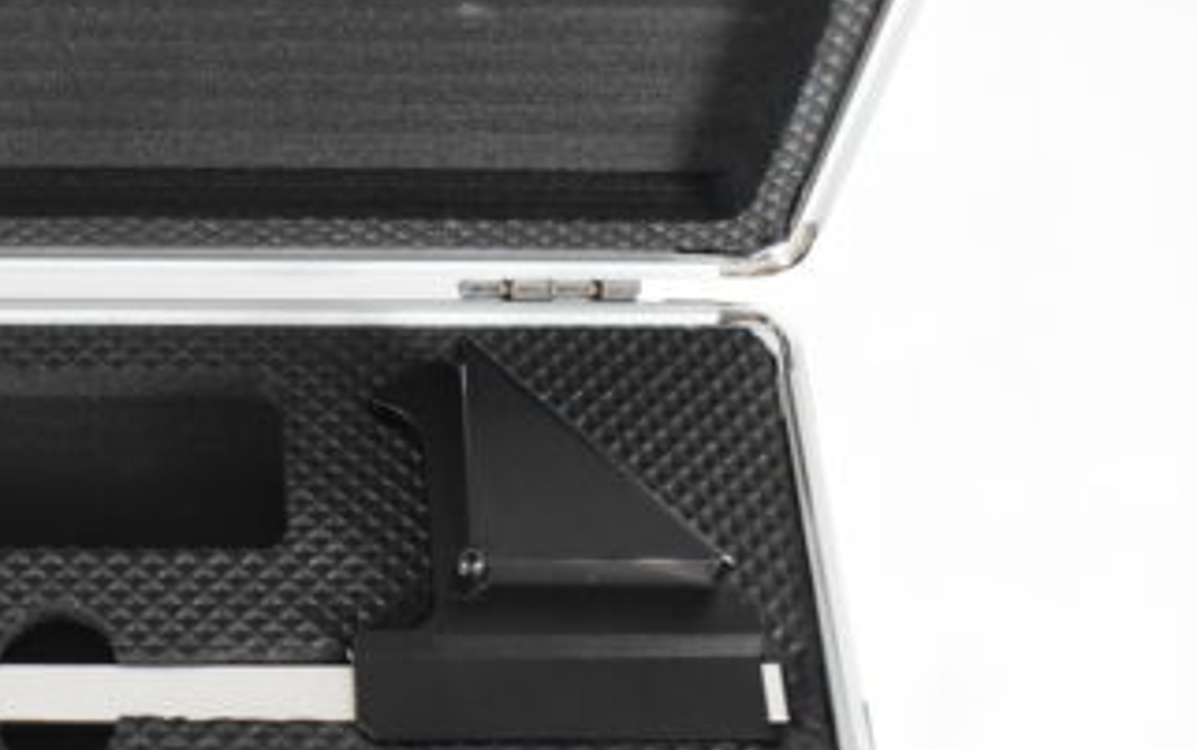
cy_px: 276
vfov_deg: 21.6
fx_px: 1957
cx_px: 89
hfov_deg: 32.1
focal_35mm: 60
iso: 2000
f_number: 5
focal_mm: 21
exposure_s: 1/80
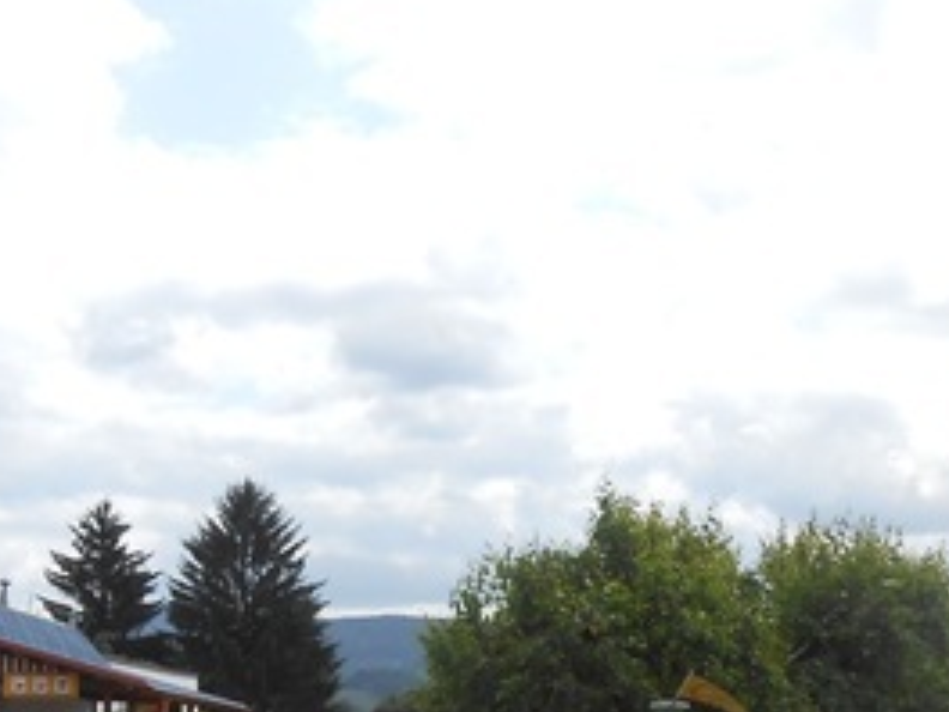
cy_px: 771
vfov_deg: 22.1
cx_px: 253
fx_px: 1727
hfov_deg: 30.3
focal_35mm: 63
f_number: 3.5
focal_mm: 4.6
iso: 80
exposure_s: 1/800
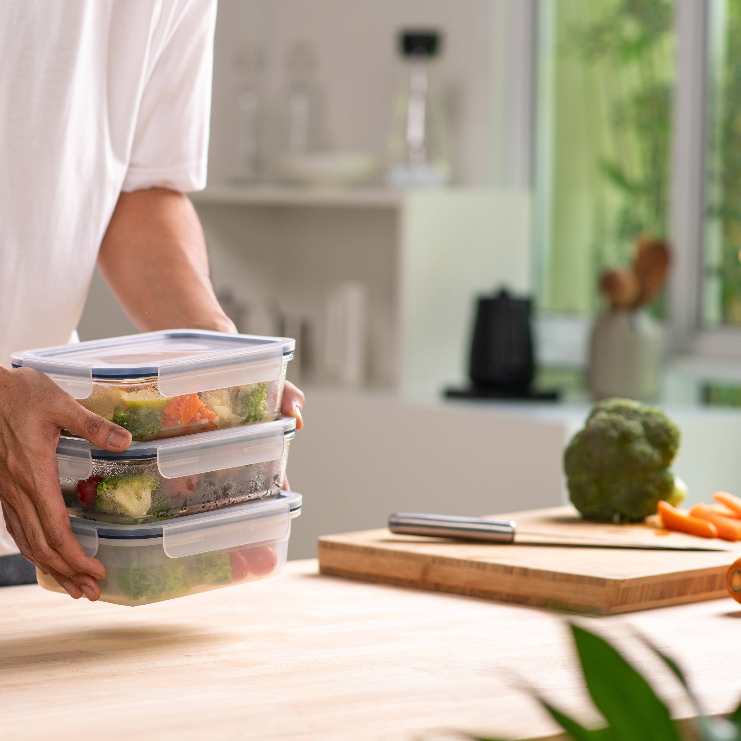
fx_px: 2955
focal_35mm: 122
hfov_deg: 14.2
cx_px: 151
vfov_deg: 14.3
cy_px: 370
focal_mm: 85
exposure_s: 1/60
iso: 200
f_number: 3.5
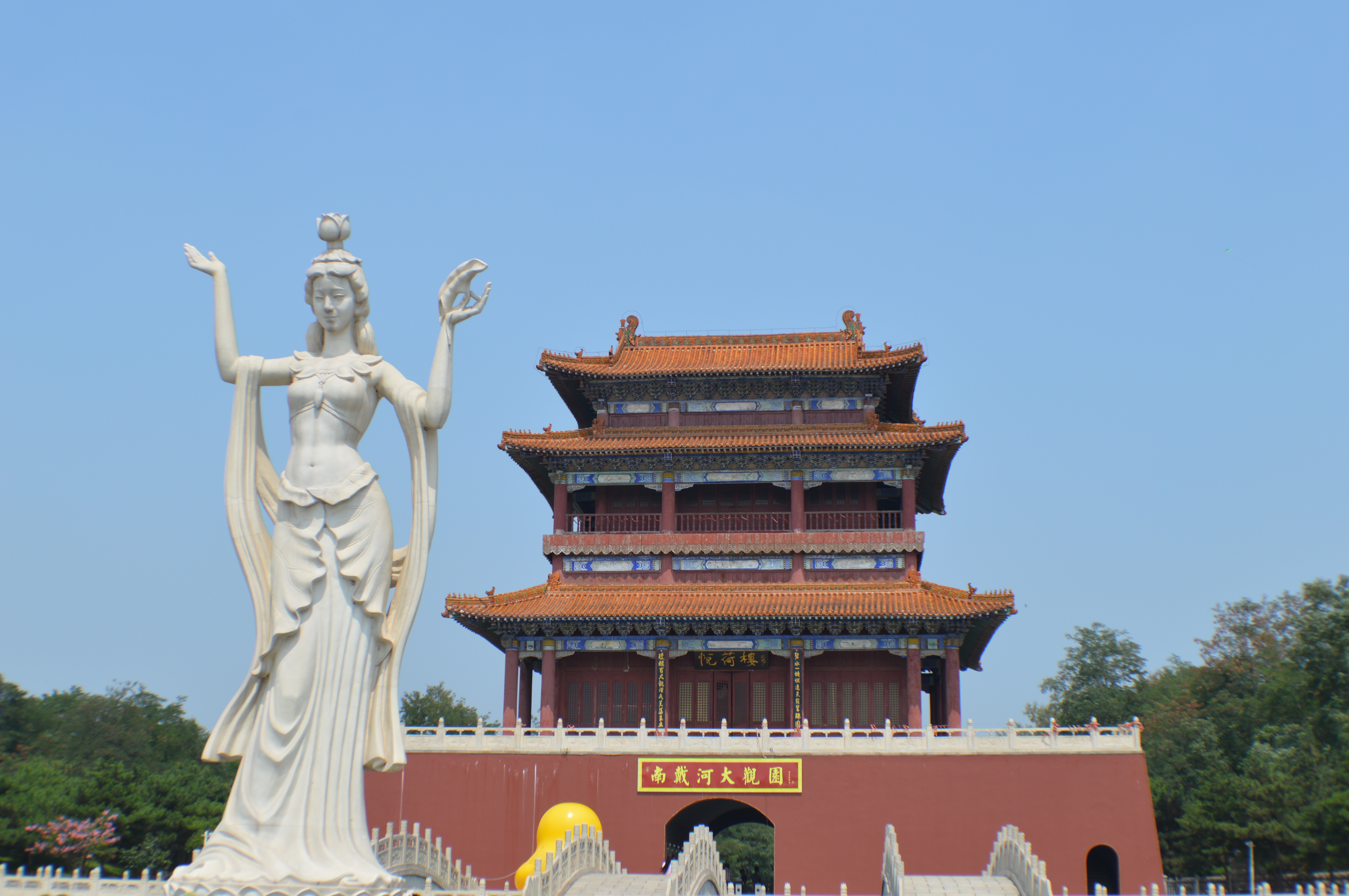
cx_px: 674
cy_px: 448
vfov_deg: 25.0
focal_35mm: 54
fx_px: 2022
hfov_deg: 36.9
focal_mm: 36
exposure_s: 1/250
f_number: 8
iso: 100
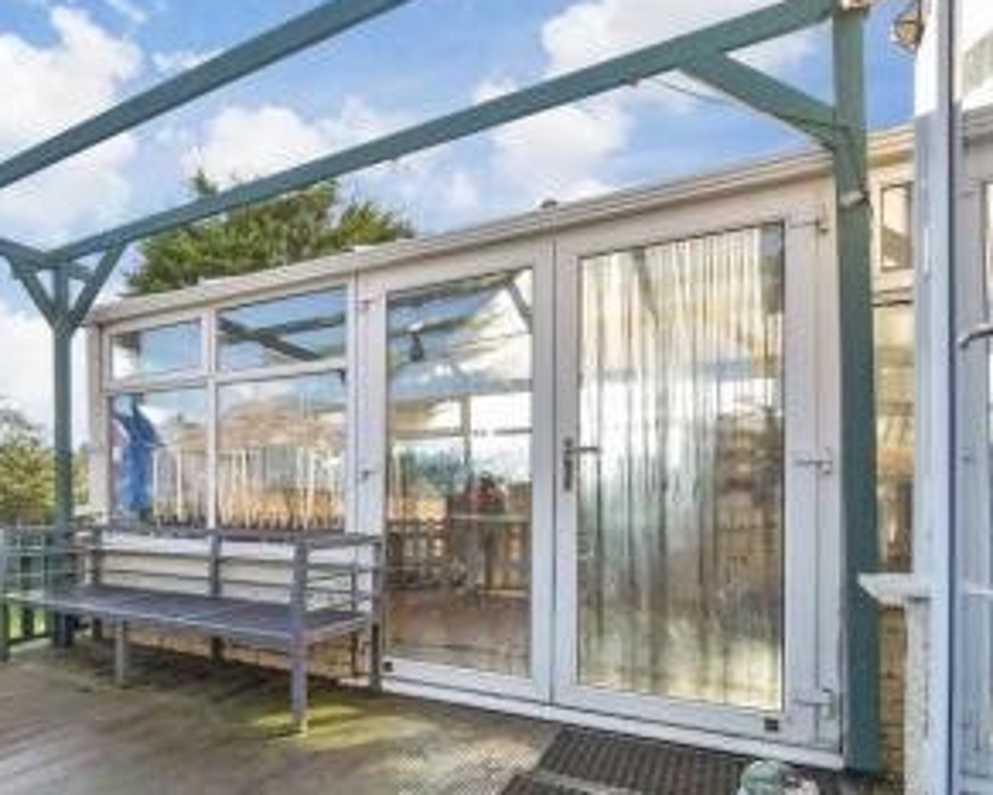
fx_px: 676
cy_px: 496
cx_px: 198
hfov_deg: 65.9
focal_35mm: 23
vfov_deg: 60.1
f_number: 8
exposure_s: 1/250
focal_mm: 10
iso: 400
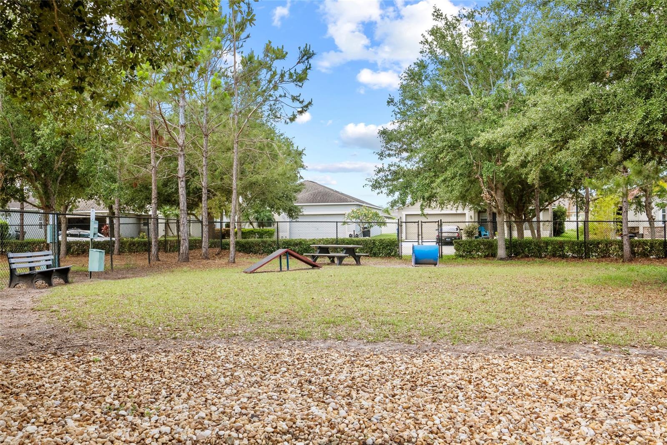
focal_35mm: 35
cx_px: 334
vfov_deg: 37.9
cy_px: 222
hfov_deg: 54.4
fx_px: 649
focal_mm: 35
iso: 100
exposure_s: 1/15
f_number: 8
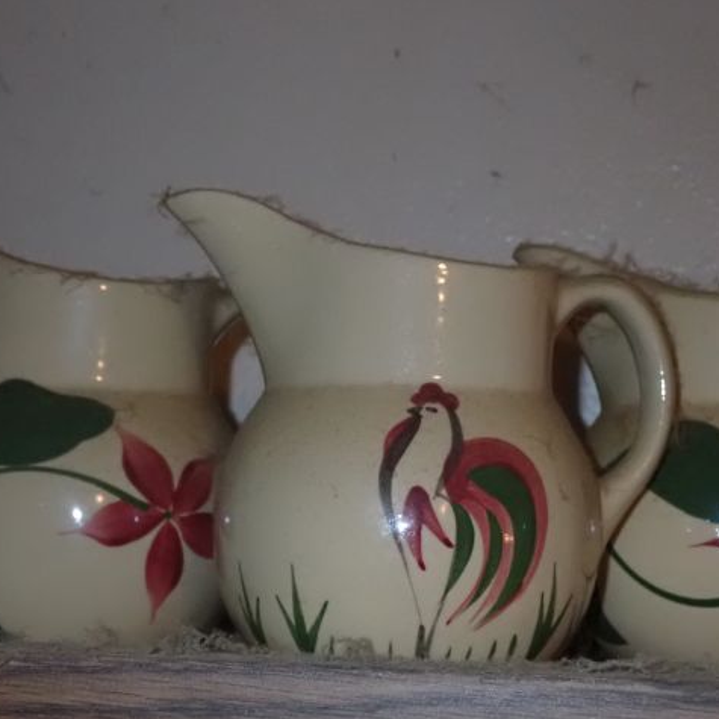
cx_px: 385
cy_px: 374
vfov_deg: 24.0
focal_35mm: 72
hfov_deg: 24.0
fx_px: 1692
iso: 1600
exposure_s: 1/60
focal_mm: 10.35
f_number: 10
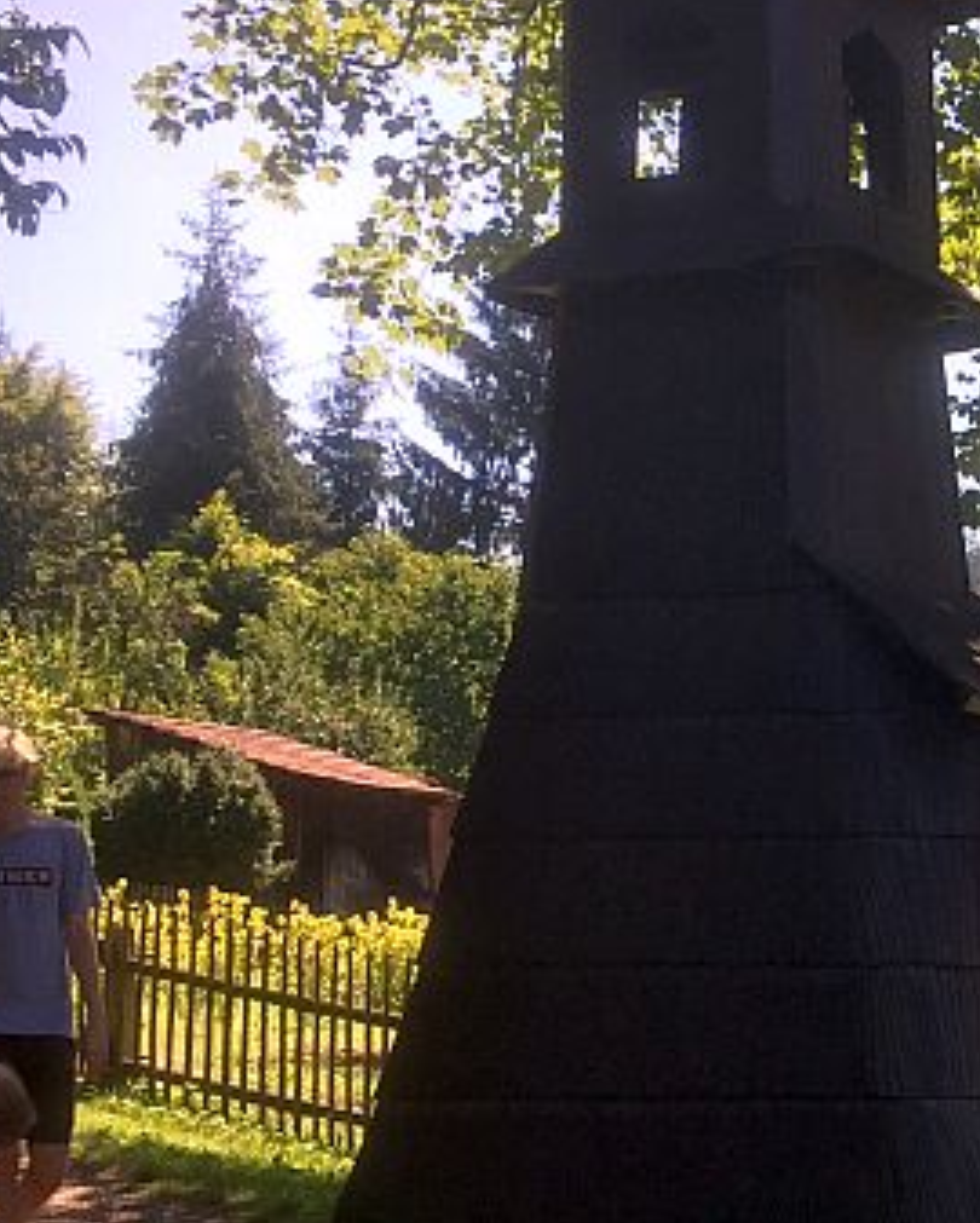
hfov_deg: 16.4
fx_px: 3115
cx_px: 1459
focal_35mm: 86
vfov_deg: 22.0
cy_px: 936
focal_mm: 4.15
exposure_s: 1/581
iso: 32
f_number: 2.2
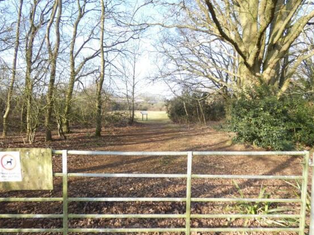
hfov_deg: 79.0
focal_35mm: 21
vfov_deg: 63.4
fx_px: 190
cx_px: 161
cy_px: 119
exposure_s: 1/200
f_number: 2.8
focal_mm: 3.6
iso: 80
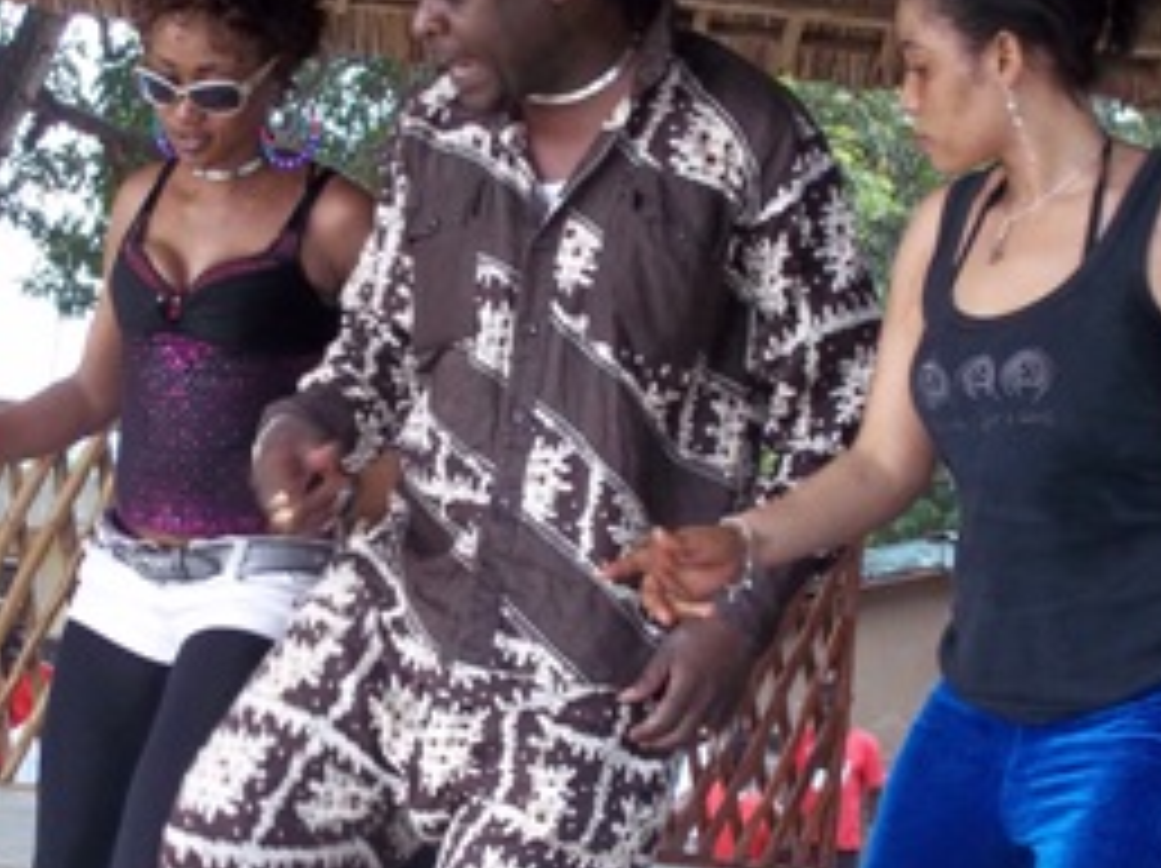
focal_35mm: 99
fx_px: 3317
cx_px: 356
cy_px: 522
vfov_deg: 14.9
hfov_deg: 19.8
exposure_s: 1/80
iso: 160
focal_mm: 10.1
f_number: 3.9
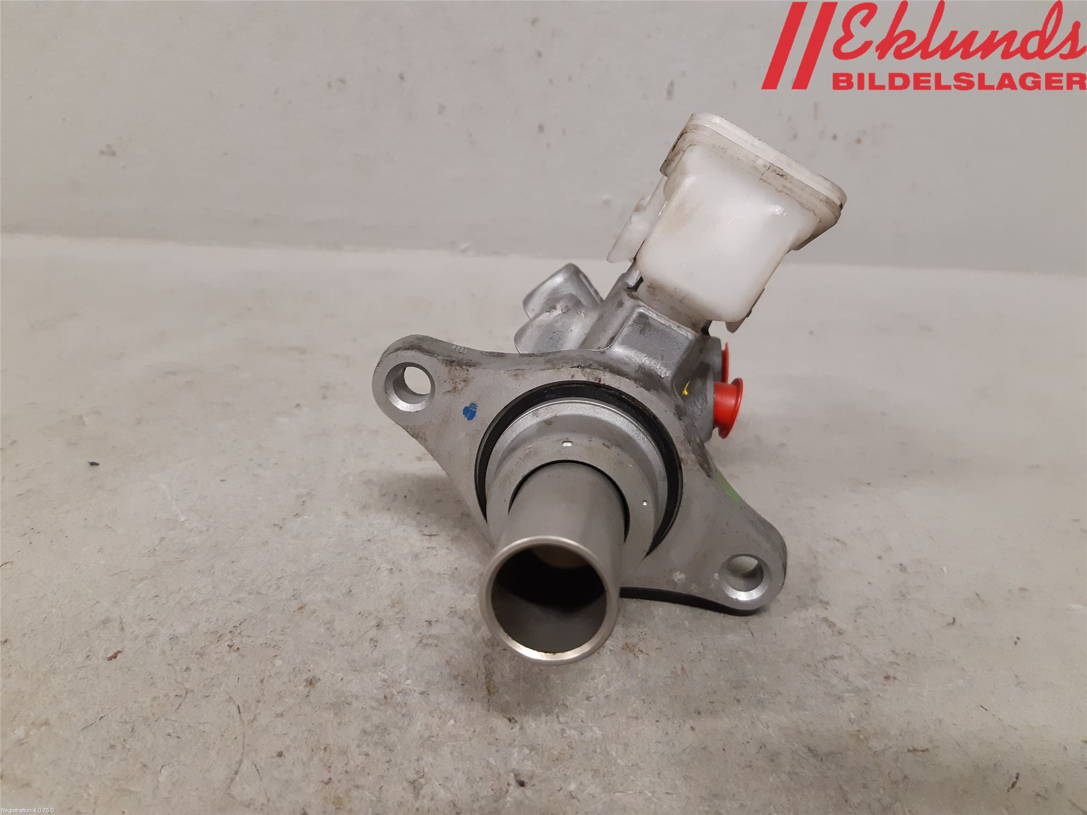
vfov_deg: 53.1
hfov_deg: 67.3
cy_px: 408
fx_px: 816
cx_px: 544
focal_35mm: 26
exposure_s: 1/50
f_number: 1.7
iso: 200
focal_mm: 3.93
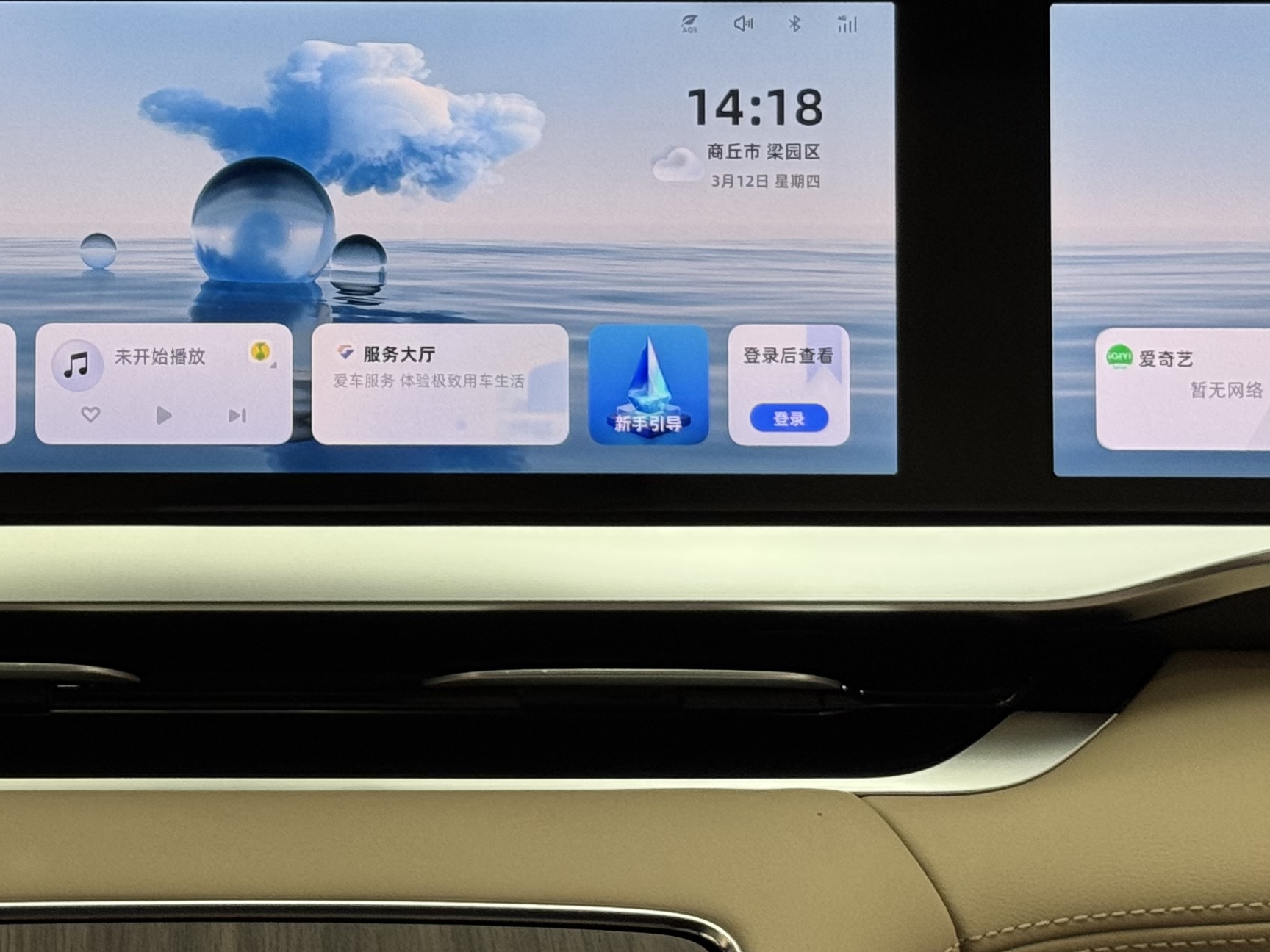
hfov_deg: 17.4
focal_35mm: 112
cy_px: 160
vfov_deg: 13.1
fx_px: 4109
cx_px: 264
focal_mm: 6.76
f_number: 1.78
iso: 100
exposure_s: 1/48
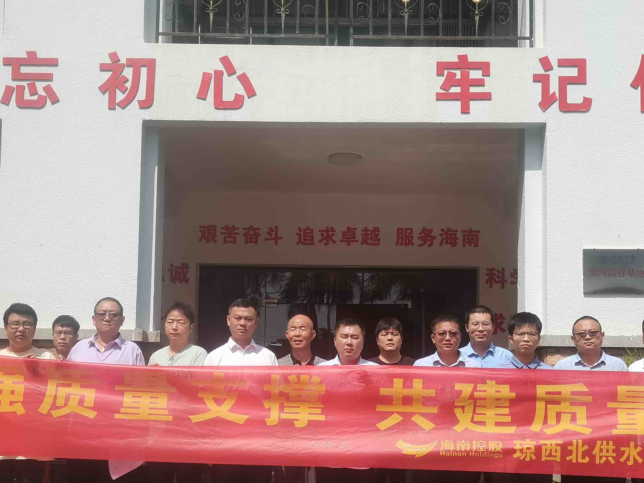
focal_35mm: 51
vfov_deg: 28.4
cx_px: 326
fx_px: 949
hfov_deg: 37.5
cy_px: 327
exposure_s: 1/2247
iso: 50
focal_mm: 5.58
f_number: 1.8
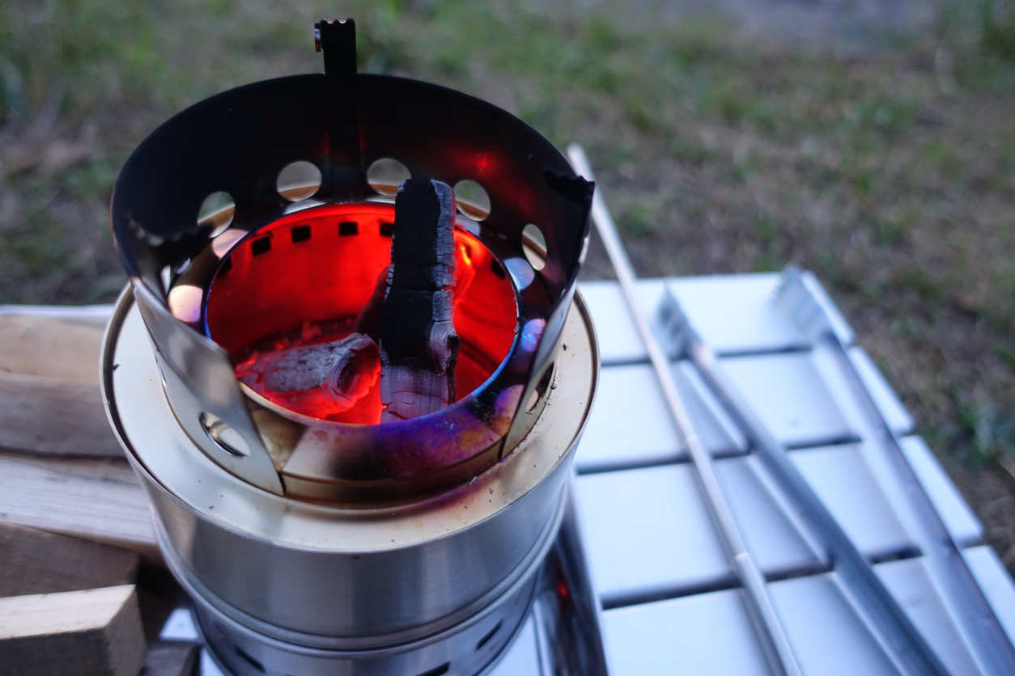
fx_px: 677
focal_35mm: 24
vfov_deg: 53.1
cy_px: 338
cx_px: 508
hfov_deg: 73.7
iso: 500
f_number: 1.8
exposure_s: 1/30
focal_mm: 8.8
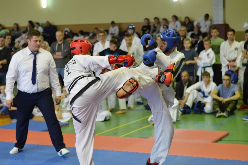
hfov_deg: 27.0
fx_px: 516
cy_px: 82
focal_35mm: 75
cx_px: 124
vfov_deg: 18.1
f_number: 2.2
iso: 1600
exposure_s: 1/500
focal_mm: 50
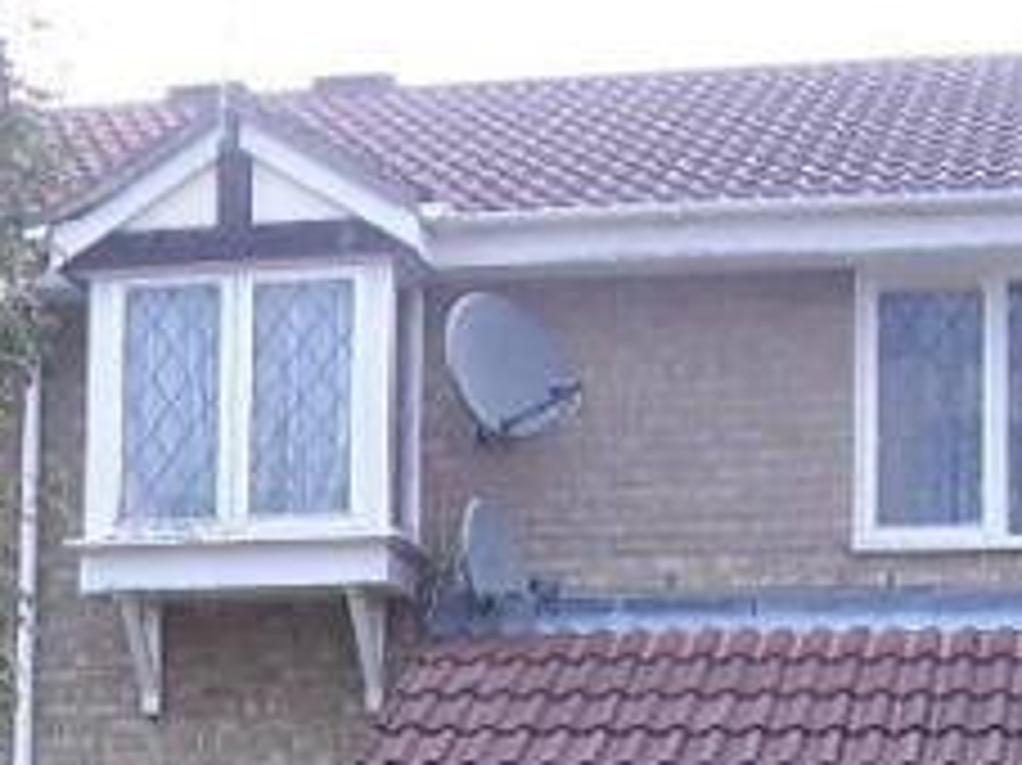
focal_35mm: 77
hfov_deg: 25.1
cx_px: 272
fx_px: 2272
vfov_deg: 18.3
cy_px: 880
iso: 100
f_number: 2.9
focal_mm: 5.8
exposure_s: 1/30
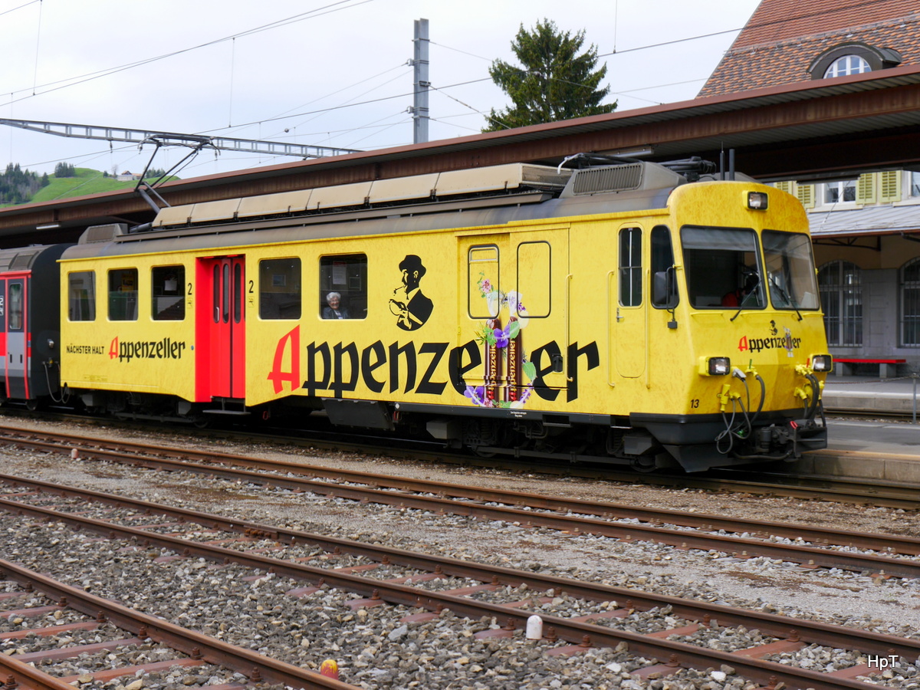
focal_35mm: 56
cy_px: 345
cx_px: 460
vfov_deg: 26.1
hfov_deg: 34.3
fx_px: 1488
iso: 160
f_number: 8
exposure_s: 1/320
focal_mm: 28
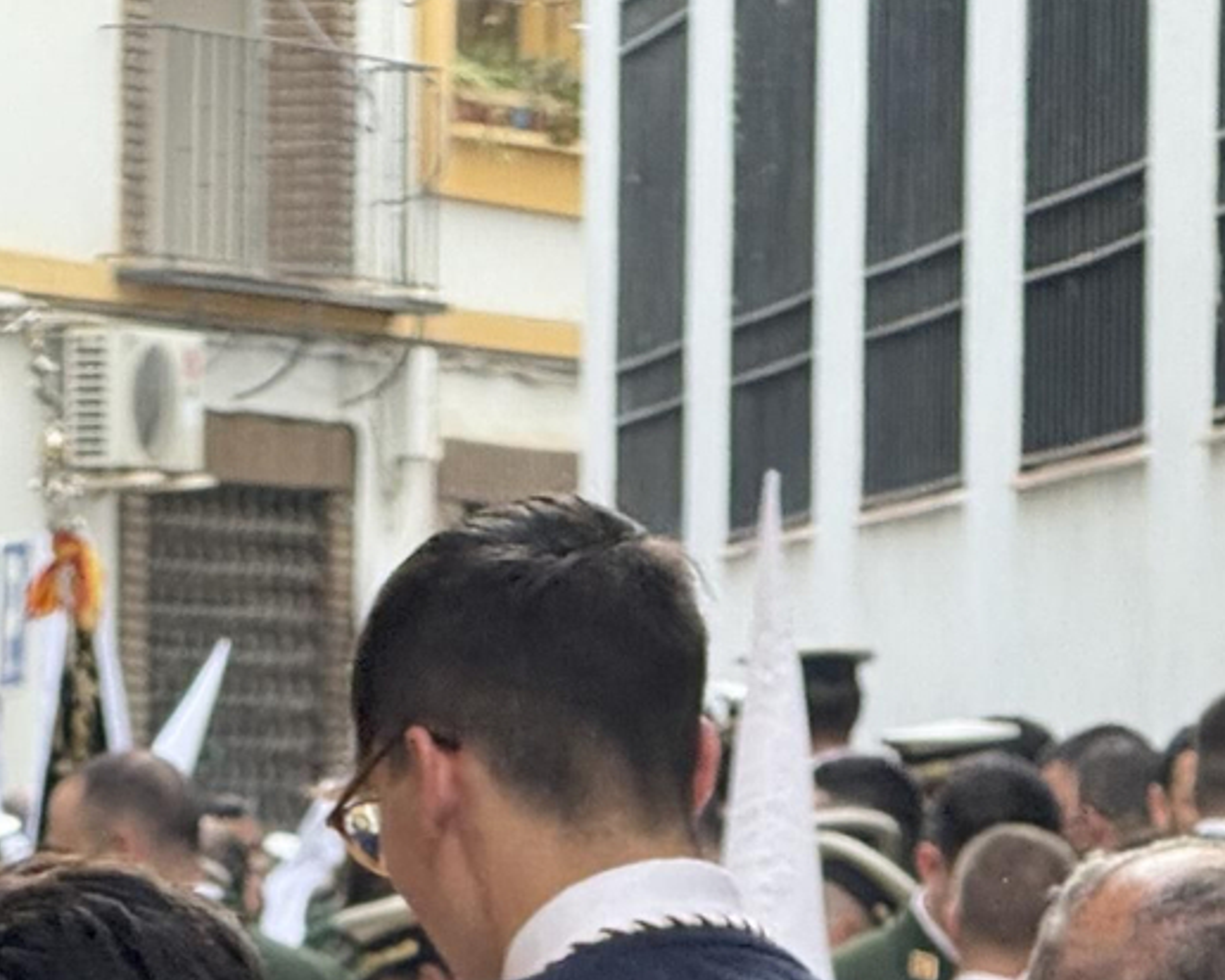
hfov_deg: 5.3
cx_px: 235
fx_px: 13163
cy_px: 1156
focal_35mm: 363
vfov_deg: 4.3
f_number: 2.8
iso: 64
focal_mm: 15.66
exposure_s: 1/118
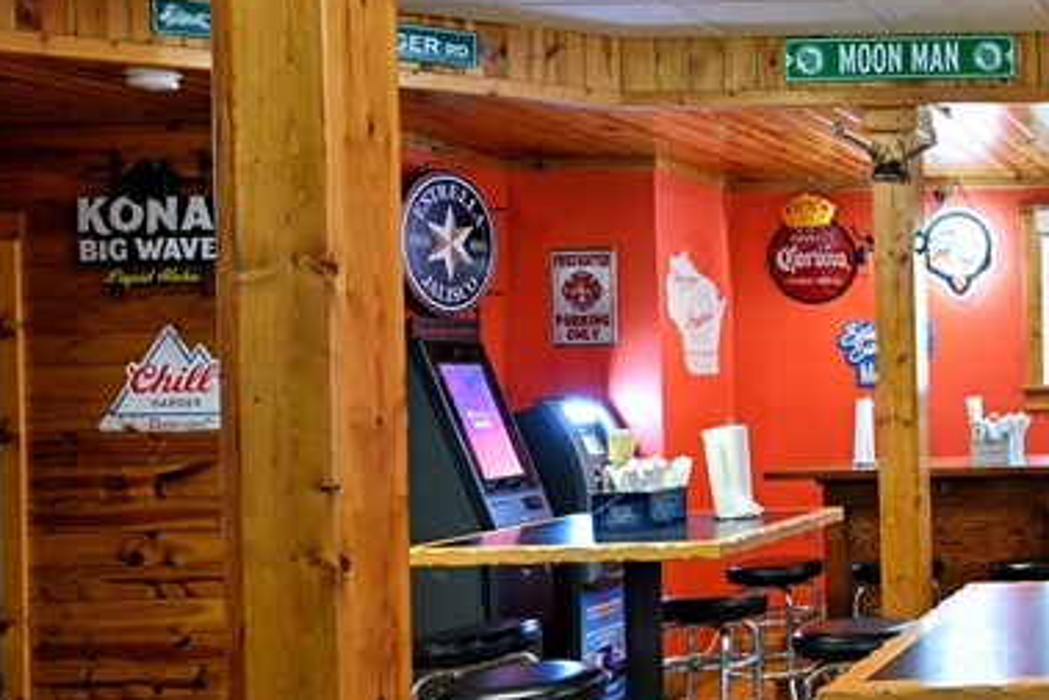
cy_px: 368
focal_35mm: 44
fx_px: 1295
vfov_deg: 30.2
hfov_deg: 33.8
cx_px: 1315
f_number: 5.6
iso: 200
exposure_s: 1
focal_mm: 15.5
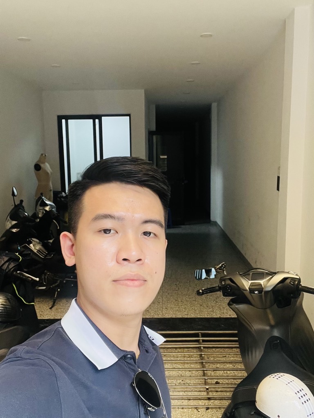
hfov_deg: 46.8
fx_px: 363
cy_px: 209
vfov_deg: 60.0
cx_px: 157
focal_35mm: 30
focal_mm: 2.71
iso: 100
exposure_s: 1/60
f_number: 2.2
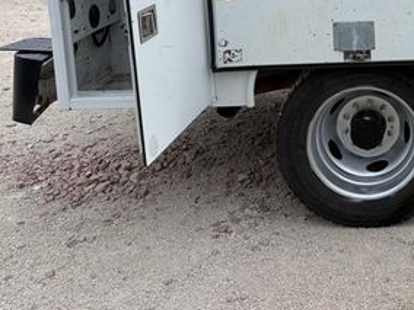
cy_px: -16
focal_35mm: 54
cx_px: 404
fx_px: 646
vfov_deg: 25.4
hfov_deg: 32.9
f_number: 1.78
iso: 80
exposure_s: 1/3759
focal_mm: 6.76
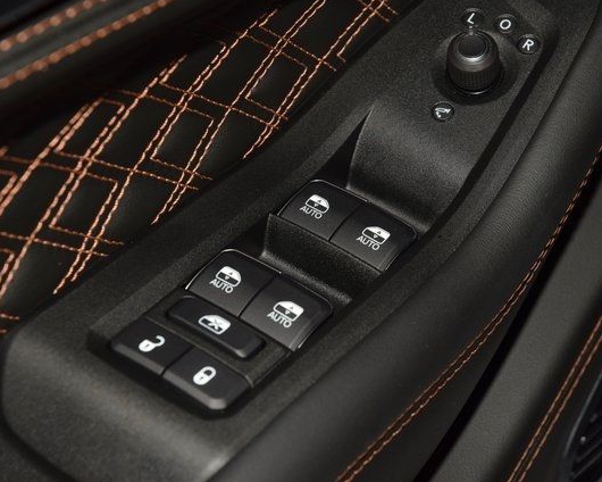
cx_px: 328
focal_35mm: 119
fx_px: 2120
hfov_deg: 16.2
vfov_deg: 13.0
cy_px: 240
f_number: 8
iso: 100
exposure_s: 1/125
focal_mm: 70
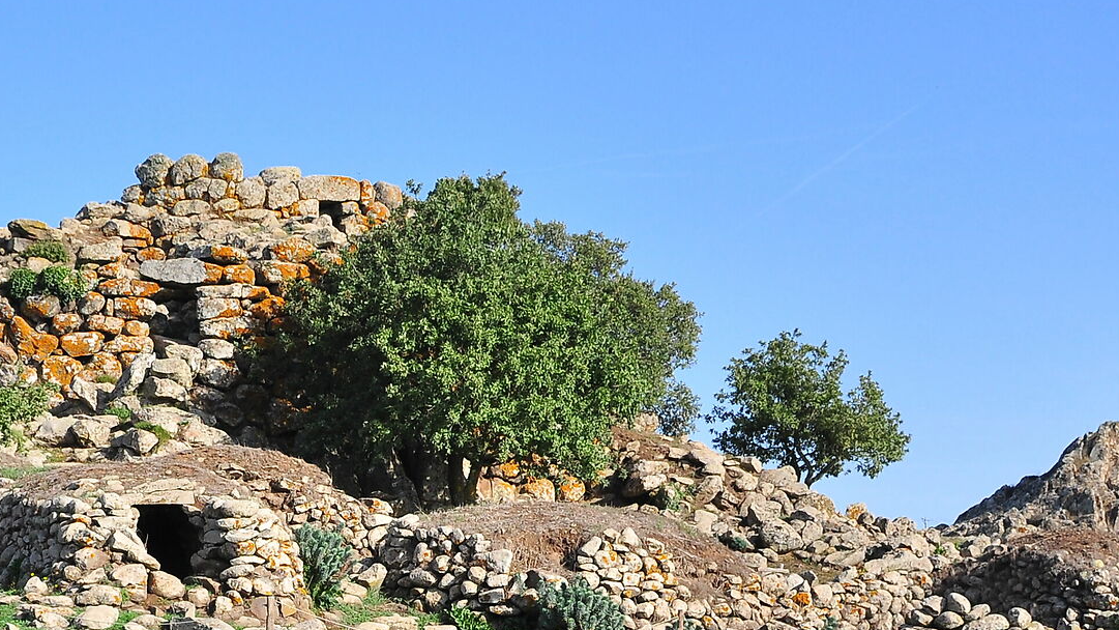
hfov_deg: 26.2
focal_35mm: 80
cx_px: 288
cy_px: 680
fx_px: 2378
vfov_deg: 14.7
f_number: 6.3
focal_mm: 23
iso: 200
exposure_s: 1/800
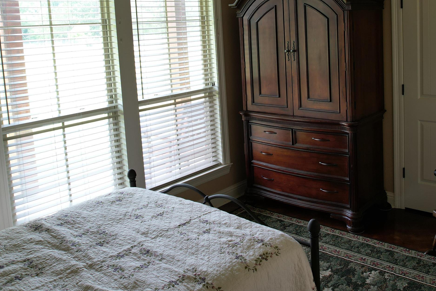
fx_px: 436
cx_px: 260
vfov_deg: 36.1
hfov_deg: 52.8
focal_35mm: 36
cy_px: 77
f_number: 2.8
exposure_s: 1/50
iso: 100
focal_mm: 8.38
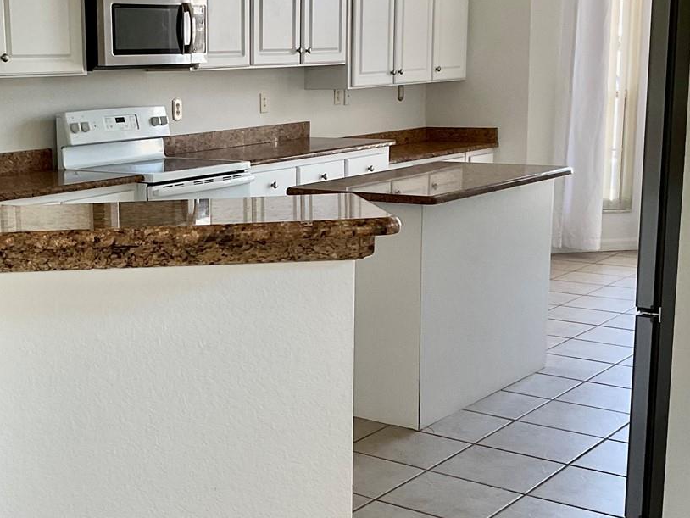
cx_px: 148
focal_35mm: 57
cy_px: 274
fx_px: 1137
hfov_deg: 32.9
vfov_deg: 25.7
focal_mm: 3
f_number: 1.8
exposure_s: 1/60
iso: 64
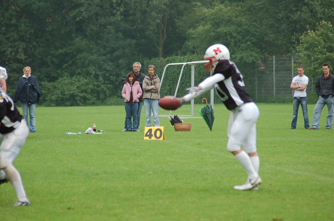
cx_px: 167
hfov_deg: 8.1
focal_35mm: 255
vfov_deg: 5.4
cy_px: 110
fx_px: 2361
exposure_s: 1/800
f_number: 4.8
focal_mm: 170
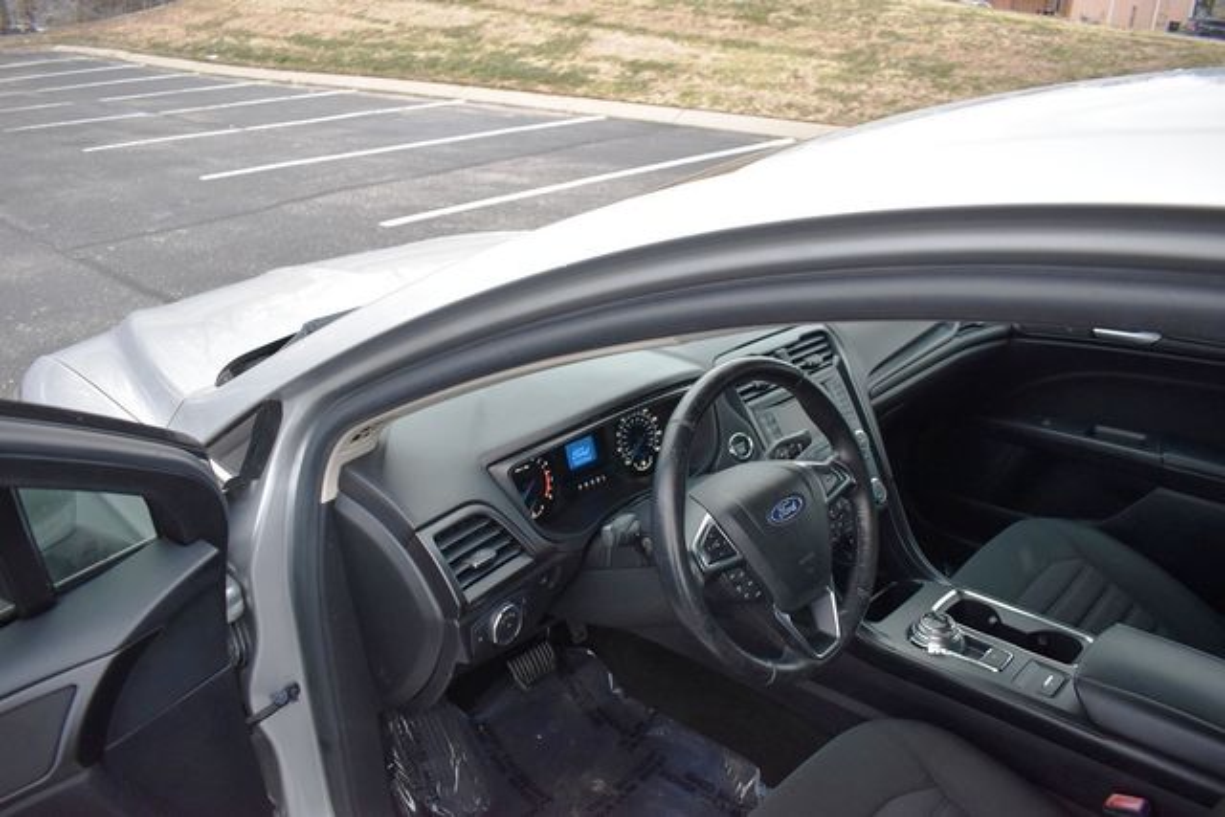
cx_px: 612
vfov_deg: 48.0
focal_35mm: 27
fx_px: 919
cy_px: 408
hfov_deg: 67.4
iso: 800
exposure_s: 1/125
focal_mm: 18
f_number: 3.5
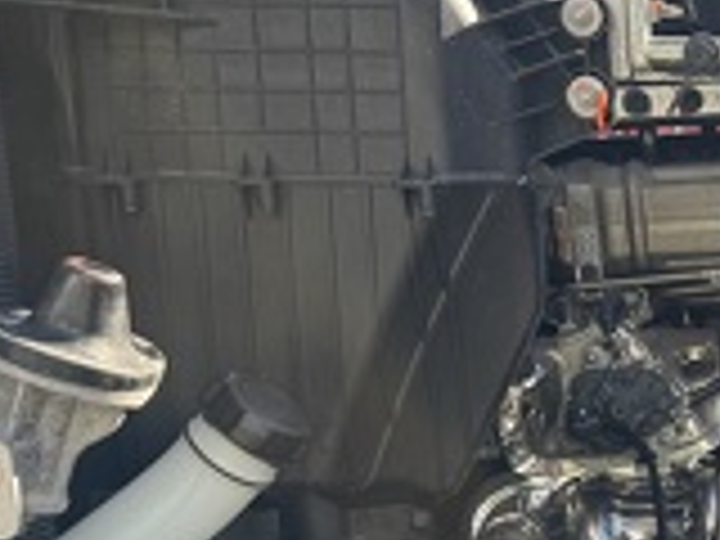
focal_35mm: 90
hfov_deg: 19.6
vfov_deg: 15.9
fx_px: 1872
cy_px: 598
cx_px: 1004
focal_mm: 6.76
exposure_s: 1/588
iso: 80
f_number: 1.78
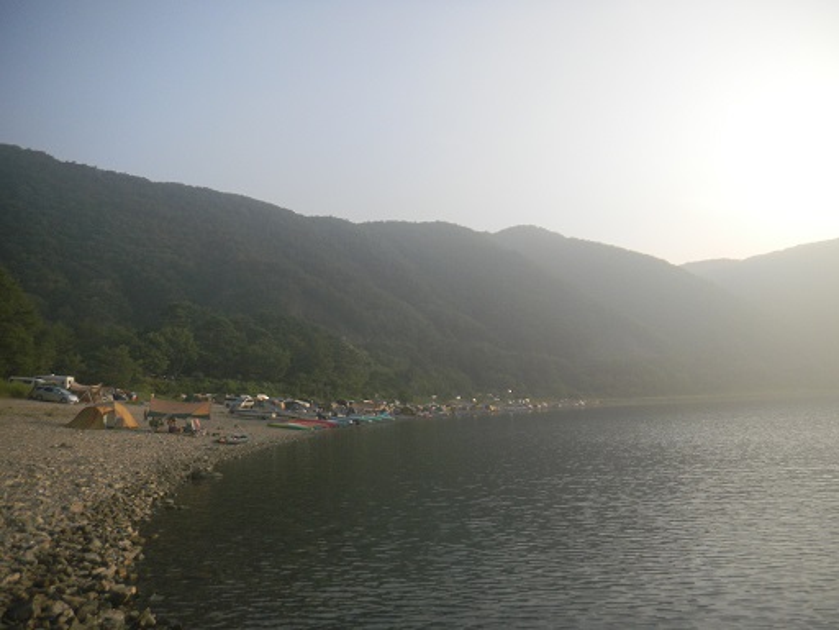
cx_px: 420
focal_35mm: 28
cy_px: 315
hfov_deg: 63.4
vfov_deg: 49.7
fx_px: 679
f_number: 3.9
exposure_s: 1/1062
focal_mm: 5
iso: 200
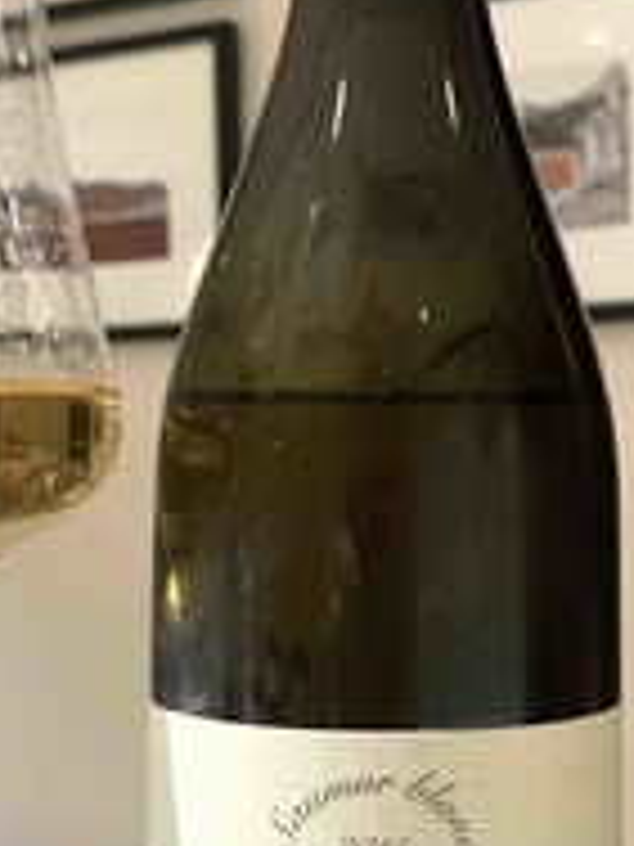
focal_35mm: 60
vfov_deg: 32.2
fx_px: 1465
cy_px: 443
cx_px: 393
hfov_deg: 24.4
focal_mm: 4.25
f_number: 1.8
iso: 320
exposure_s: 1/50
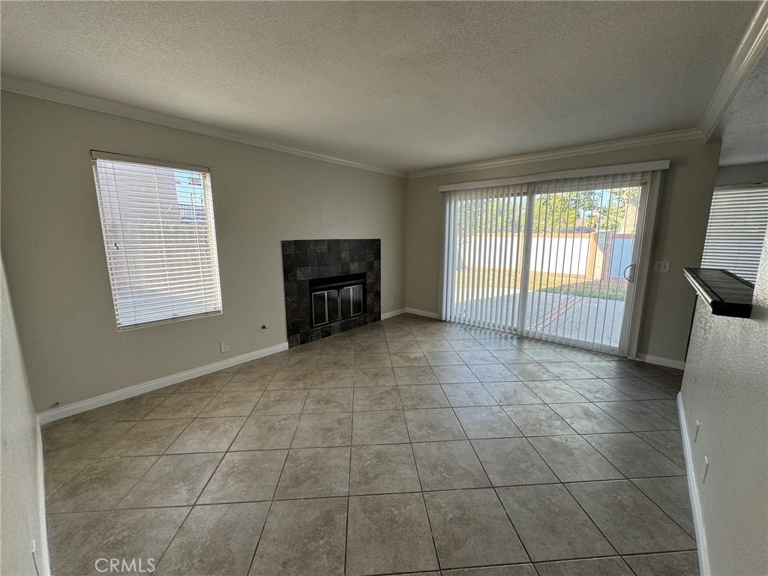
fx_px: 311
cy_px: 288
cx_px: 384
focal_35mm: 14
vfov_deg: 85.7
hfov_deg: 102.1
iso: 50
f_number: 2.2
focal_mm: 2.22
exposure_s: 1/99
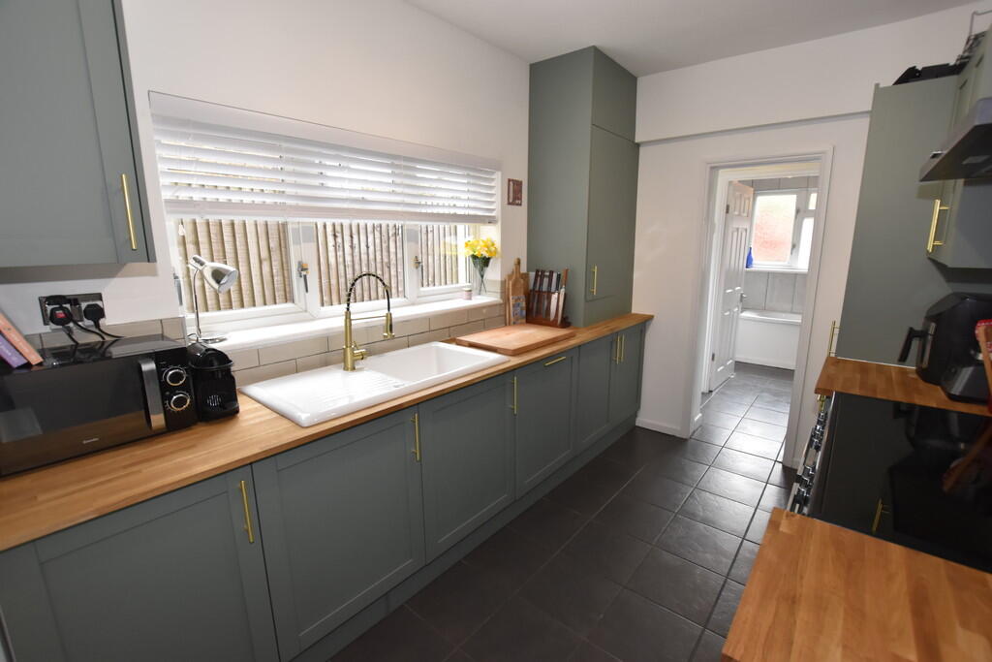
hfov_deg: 100.4
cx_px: 496
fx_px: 413
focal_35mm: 15
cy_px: 331
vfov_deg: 77.3
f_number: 5
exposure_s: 1/100
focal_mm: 10
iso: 800
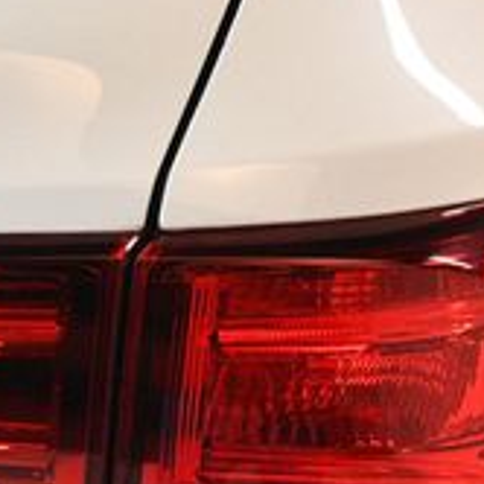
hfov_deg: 10.3
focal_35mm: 170
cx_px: 149
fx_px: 2689
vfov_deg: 10.2
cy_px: 443
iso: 2200
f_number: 4.2
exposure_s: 1/125
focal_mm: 35
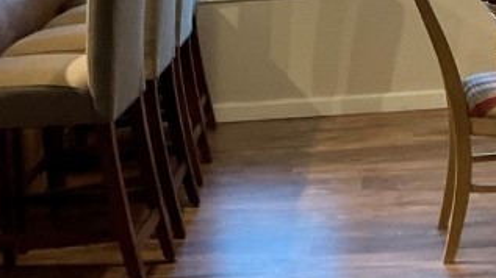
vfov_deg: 11.7
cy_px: -3
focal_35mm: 102
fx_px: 1341
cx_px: 250
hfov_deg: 21.0
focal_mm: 3
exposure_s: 1/60
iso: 200
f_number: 1.8
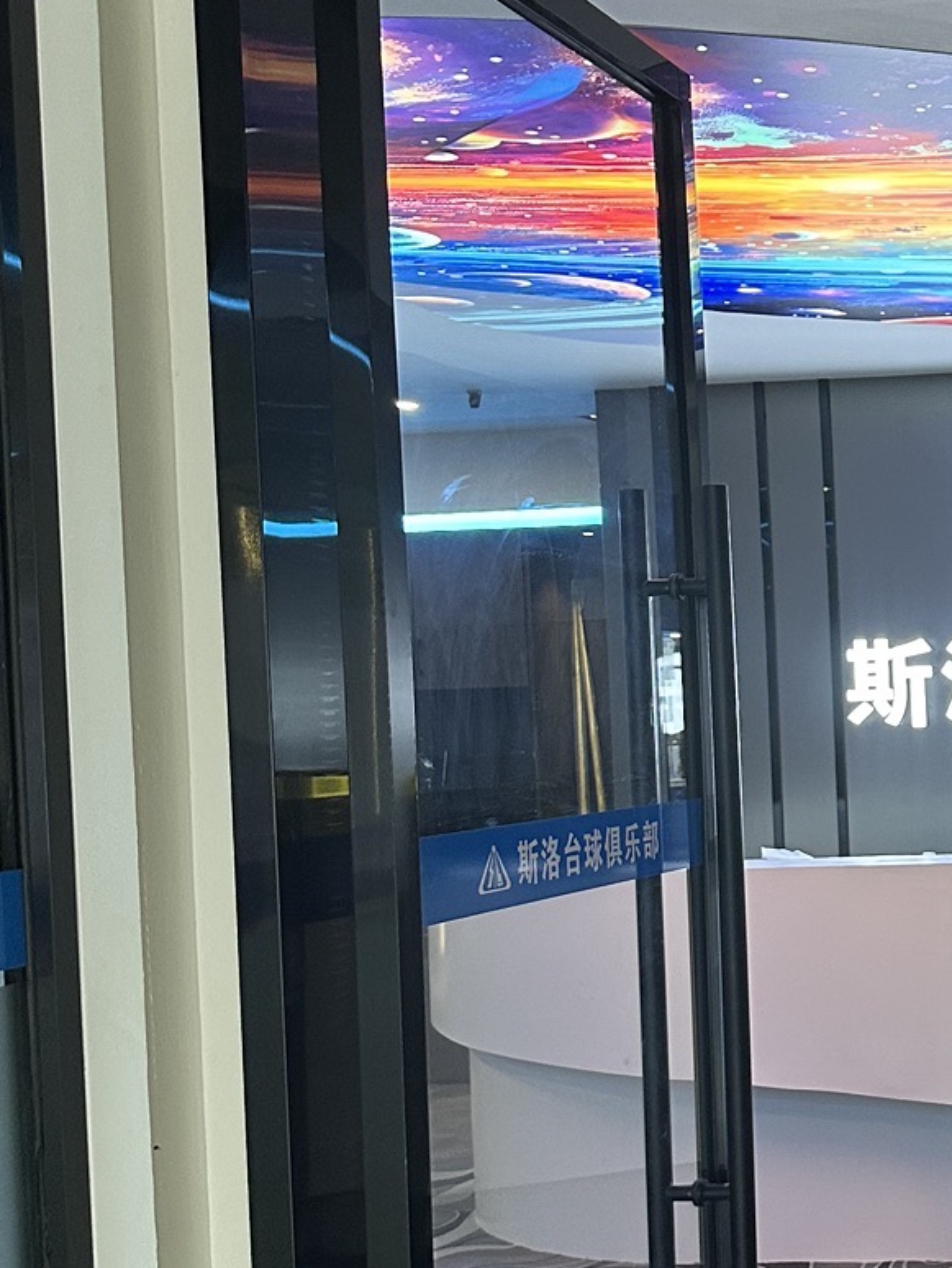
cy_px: 726
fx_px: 2272
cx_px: 1199
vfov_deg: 31.1
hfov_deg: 21.6
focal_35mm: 62
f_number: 1.78
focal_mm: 6.86
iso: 200
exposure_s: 1/78
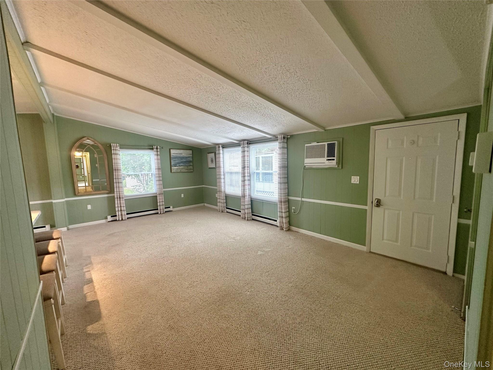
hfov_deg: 102.1
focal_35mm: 14
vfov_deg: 85.7
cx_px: 246
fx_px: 199
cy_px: 185
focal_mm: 2.22
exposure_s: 1/120
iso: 250
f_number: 2.2
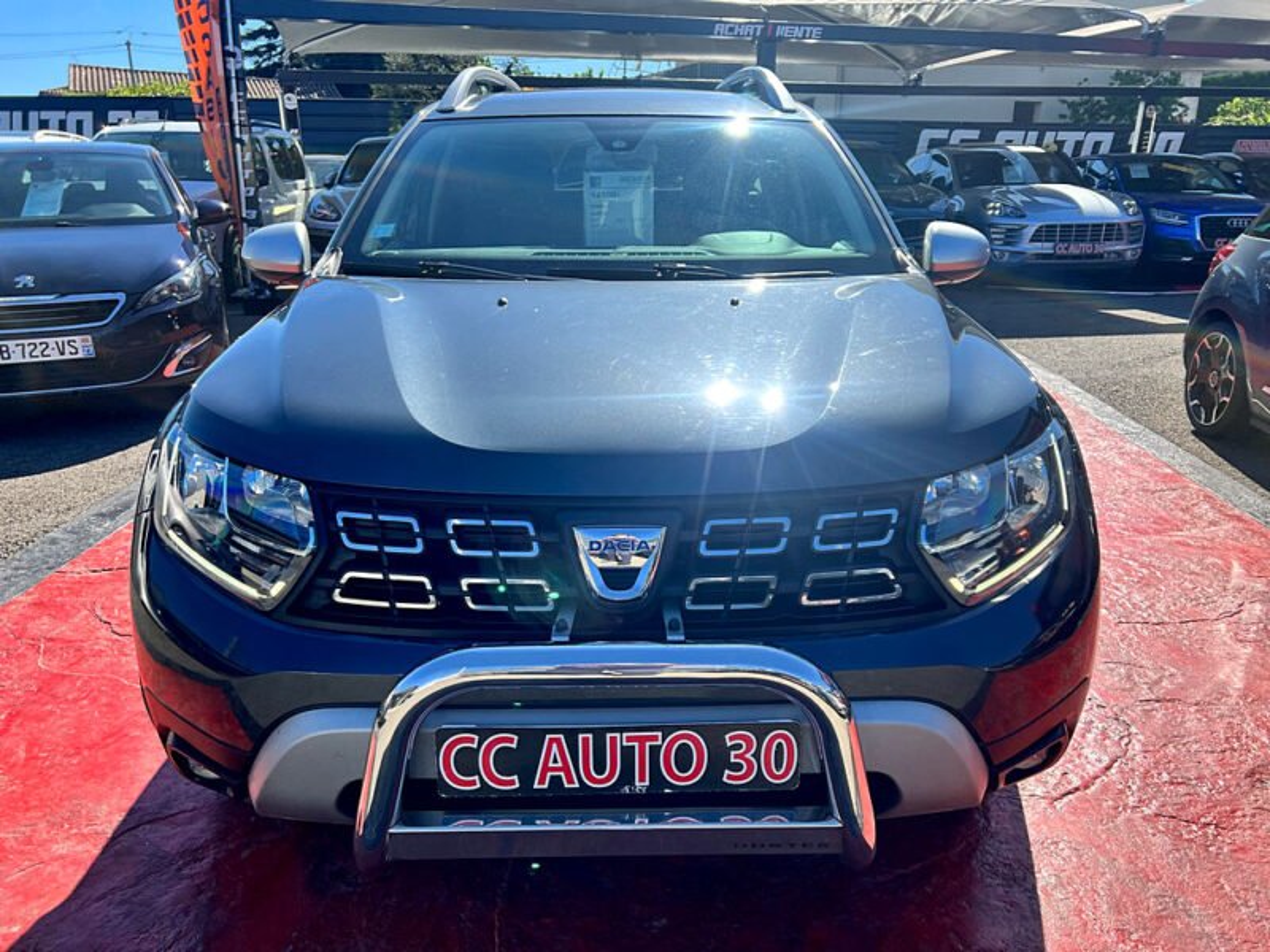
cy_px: 476
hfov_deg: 67.3
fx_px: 954
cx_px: 635
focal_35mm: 26
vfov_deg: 53.1
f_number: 1.5
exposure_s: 1/2762
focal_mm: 5.7
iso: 50
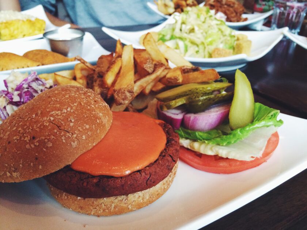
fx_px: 266
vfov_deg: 46.8
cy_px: 115
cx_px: 154
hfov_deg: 60.0
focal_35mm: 30
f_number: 2.2
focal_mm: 4.12
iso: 320
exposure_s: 1/24
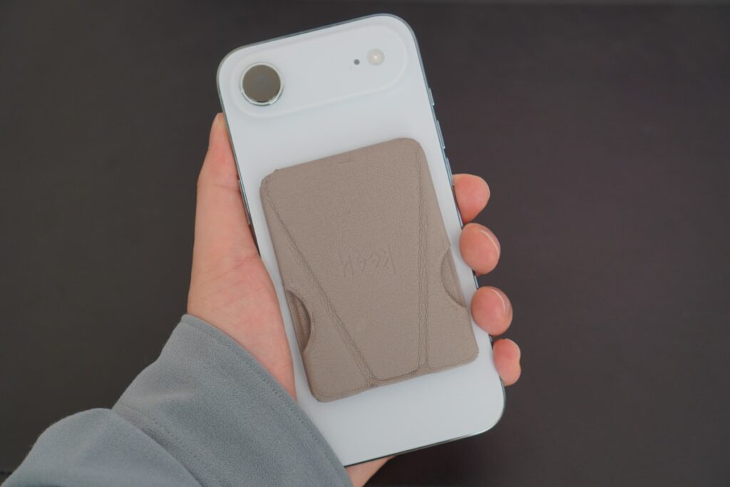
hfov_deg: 37.8
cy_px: 244
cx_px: 365
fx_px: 1065
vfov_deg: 25.8
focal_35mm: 52
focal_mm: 35
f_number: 3.5
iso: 200
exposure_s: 1/60
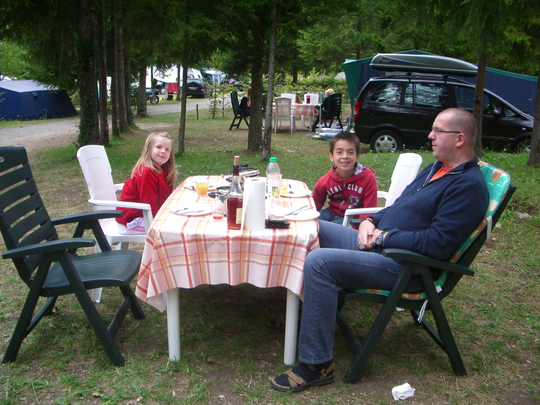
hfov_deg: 52.6
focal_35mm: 35
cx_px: 270
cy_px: 202
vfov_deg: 40.7
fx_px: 546
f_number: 2.6
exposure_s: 1/80
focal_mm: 5.8
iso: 200
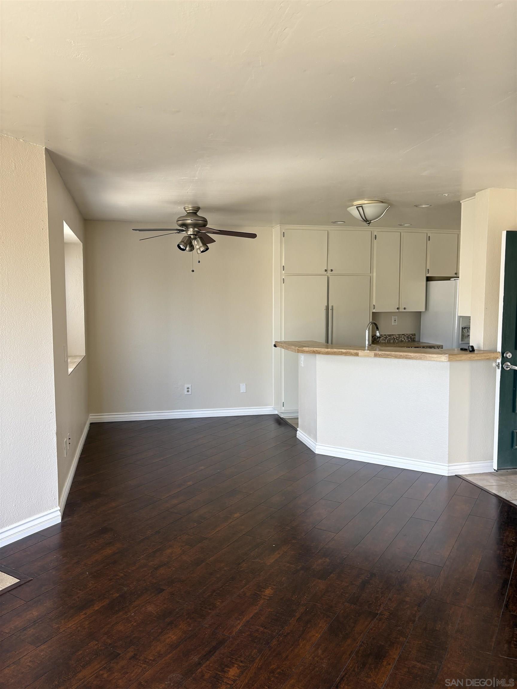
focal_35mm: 26
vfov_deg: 67.3
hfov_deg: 53.1
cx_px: 258
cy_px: 344
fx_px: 518
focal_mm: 5.96
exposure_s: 1/121
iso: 100
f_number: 1.6
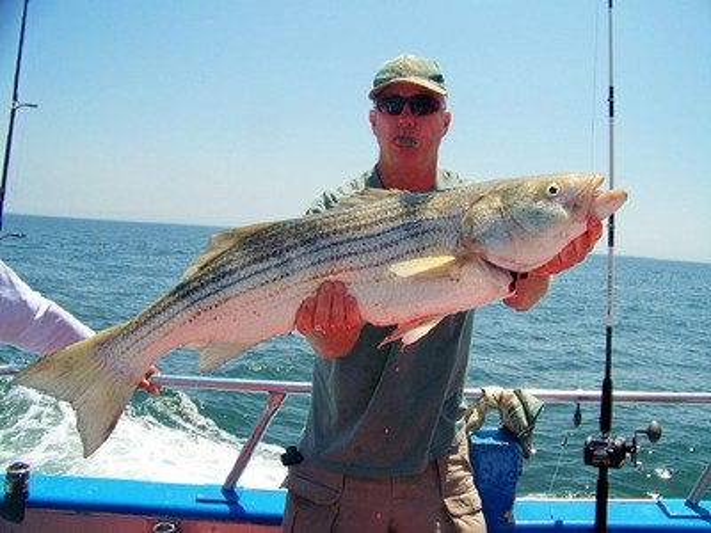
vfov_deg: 39.7
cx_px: 356
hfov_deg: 51.4
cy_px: 266
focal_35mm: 36
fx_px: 739
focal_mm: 5.85
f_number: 4
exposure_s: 1/800
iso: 64
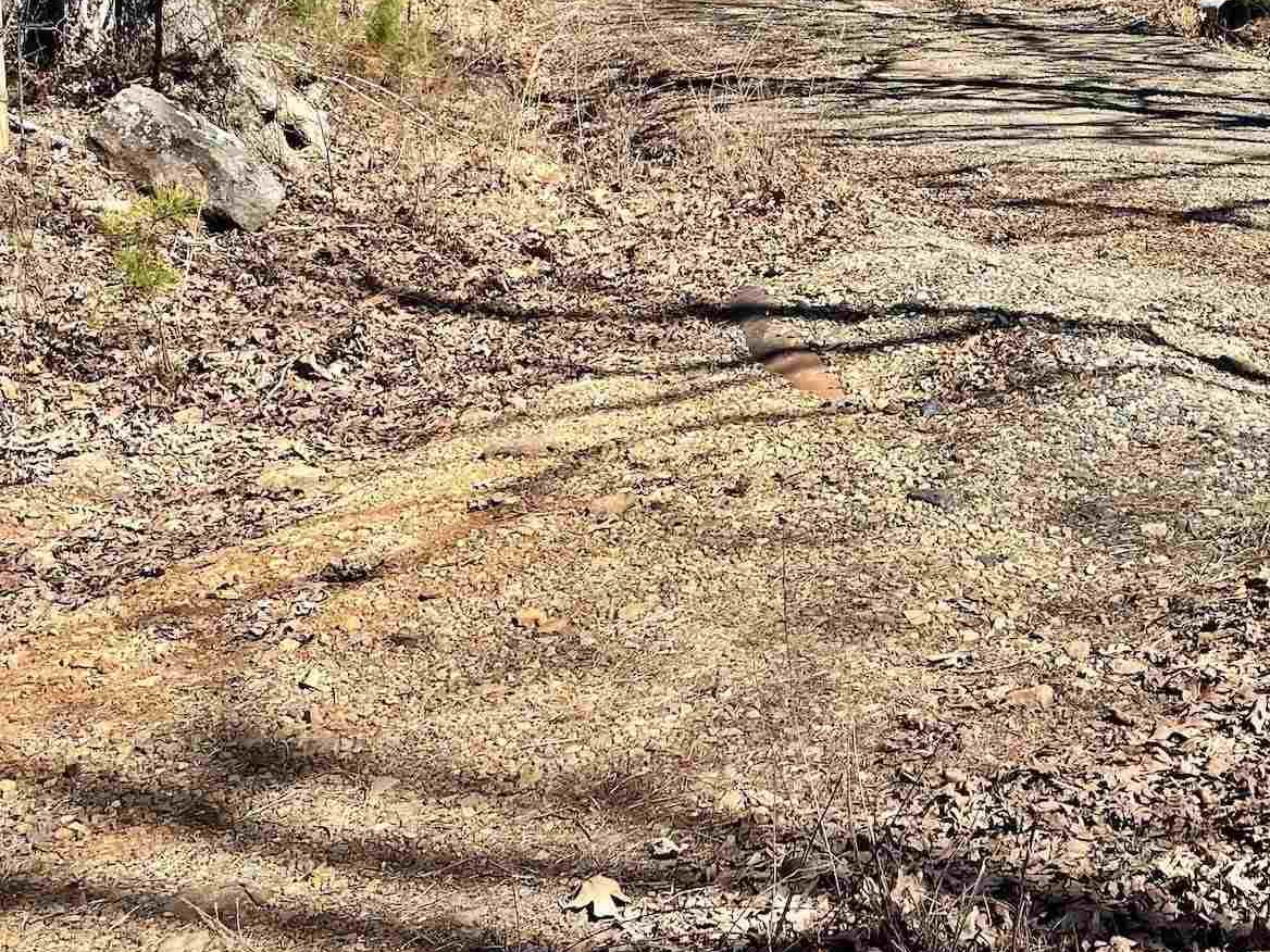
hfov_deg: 32.4
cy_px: 112
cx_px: 1096
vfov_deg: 25.0
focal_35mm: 57
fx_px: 2091
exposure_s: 1/1575
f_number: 1.6
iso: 32
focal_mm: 4.2
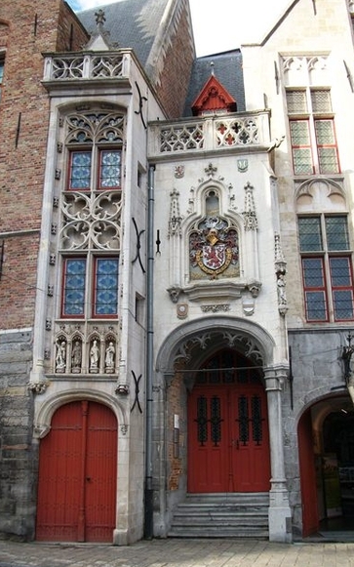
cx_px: 171
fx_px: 540
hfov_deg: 36.3
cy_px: 285
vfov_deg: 55.3
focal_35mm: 35
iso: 80
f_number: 2.9
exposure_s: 1/400
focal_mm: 5.7
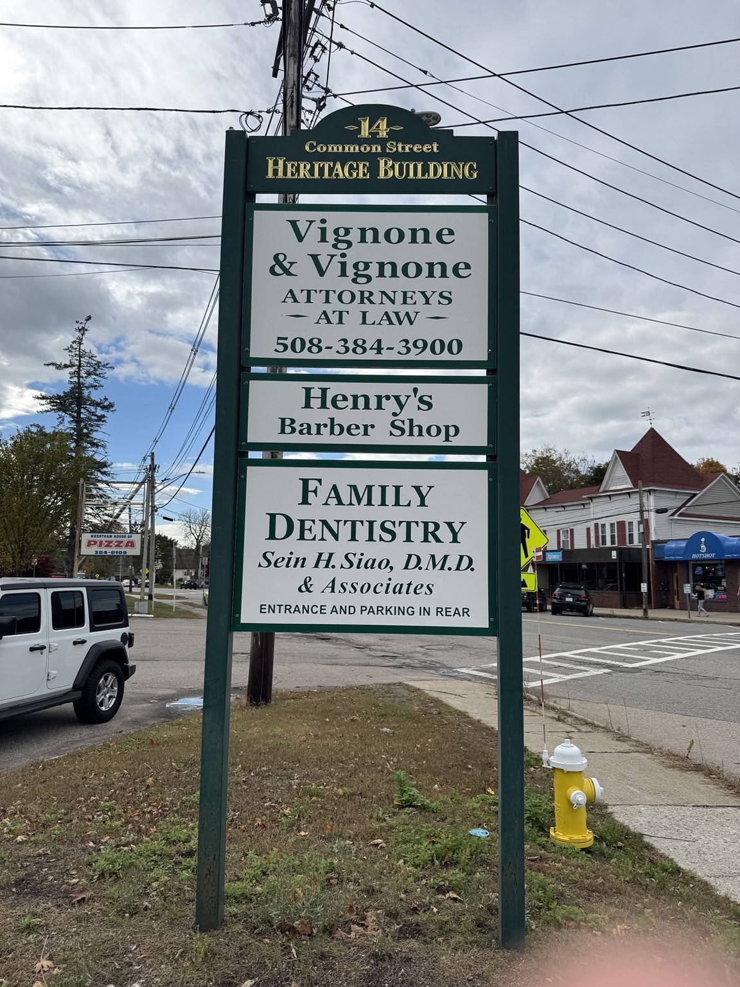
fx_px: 684
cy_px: 494
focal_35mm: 24
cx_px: 370
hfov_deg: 56.8
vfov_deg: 71.6
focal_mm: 6.76
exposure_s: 1/7092
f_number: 1.78
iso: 80
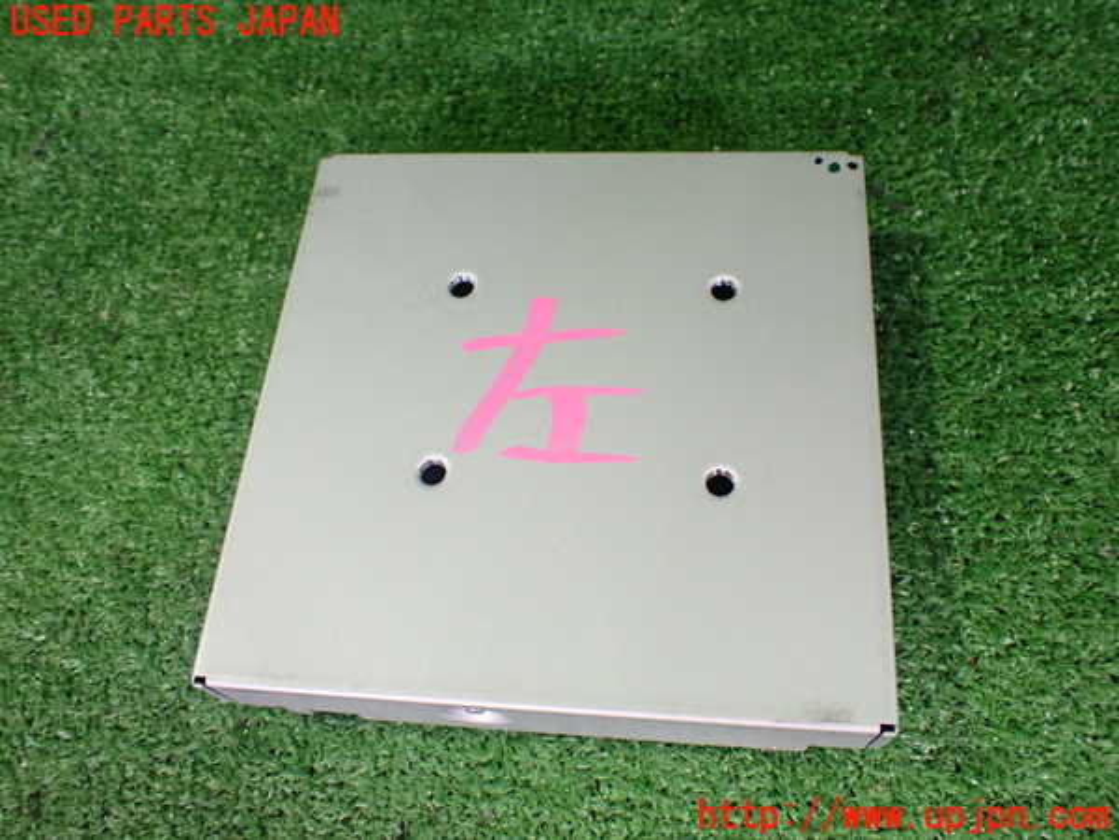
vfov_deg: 46.8
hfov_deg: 60.0
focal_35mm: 30
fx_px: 970
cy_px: 420
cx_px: 560
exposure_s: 1/60
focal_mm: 5.4
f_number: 2.3
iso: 800
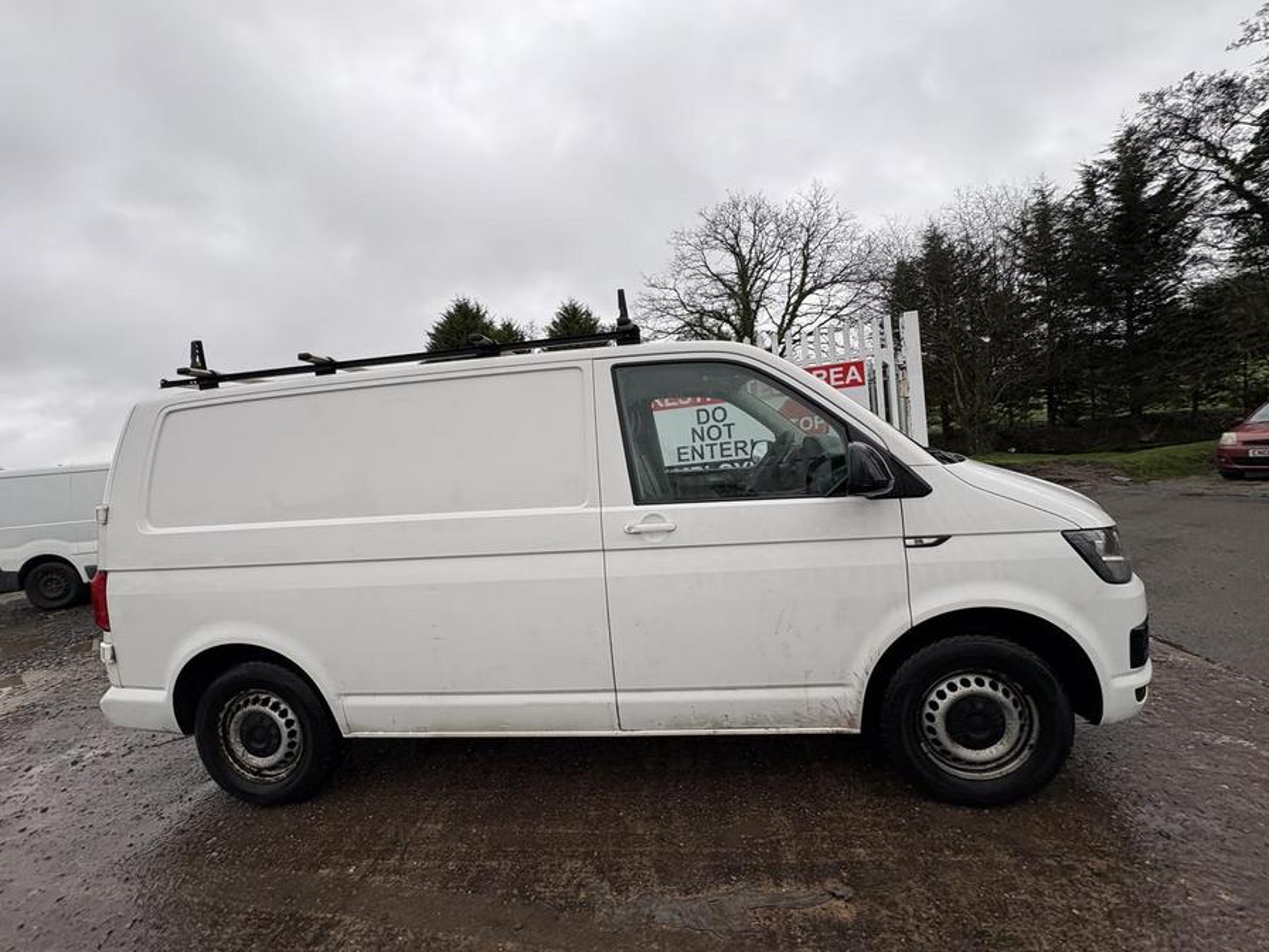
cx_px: 634
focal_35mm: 14
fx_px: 513
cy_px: 476
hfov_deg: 102.1
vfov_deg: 85.7
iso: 40
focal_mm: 2.22
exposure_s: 1/201
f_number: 2.2
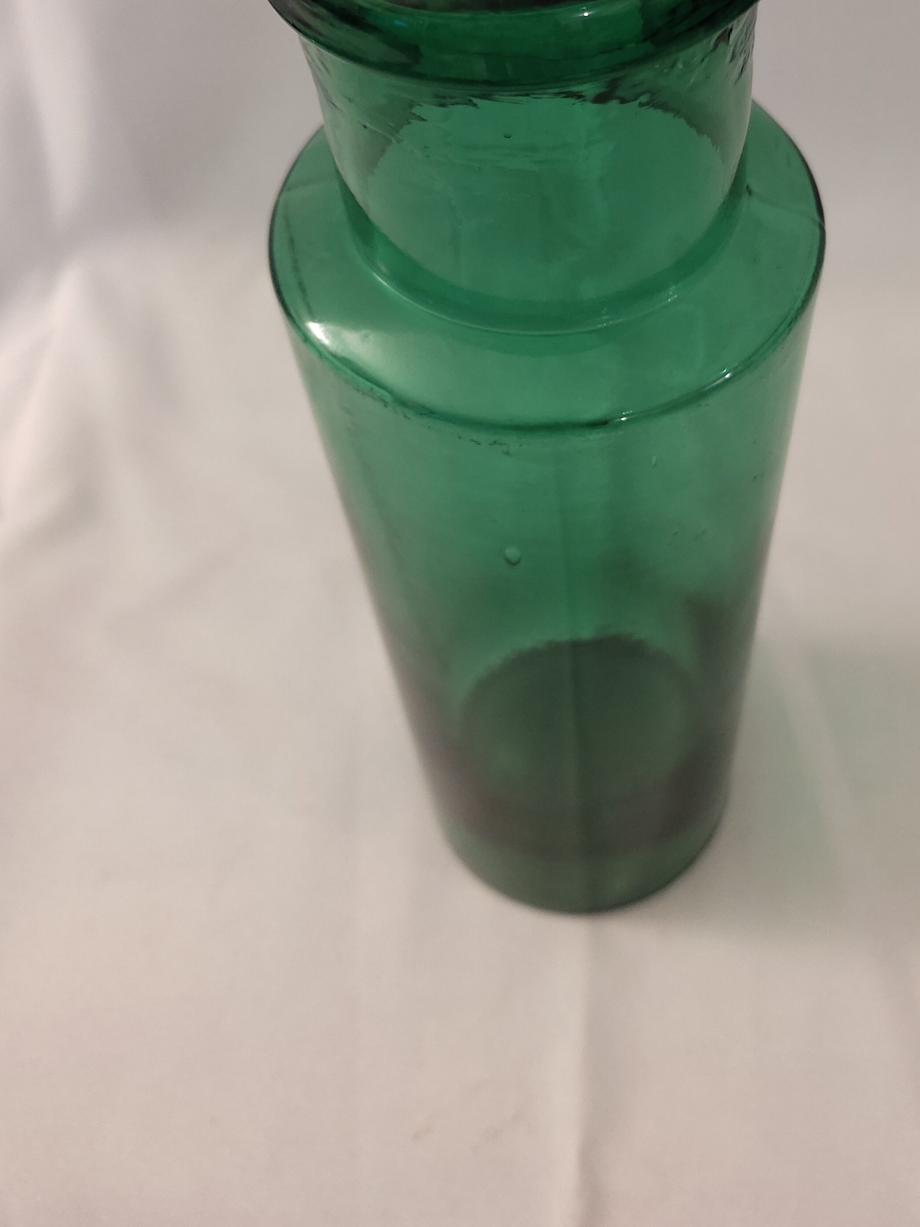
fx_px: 1276
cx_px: 591
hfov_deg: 39.3
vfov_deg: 50.0
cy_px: 363
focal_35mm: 36
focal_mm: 4.7
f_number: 1.79
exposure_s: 1/25
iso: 1610
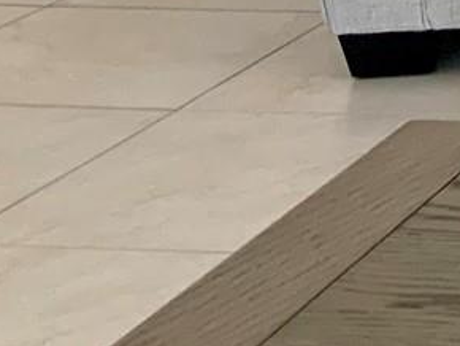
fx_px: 2128
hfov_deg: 10.3
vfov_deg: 8.7
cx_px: 1185
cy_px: -386
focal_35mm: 160
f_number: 1.8
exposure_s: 1/60
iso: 32
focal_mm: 3
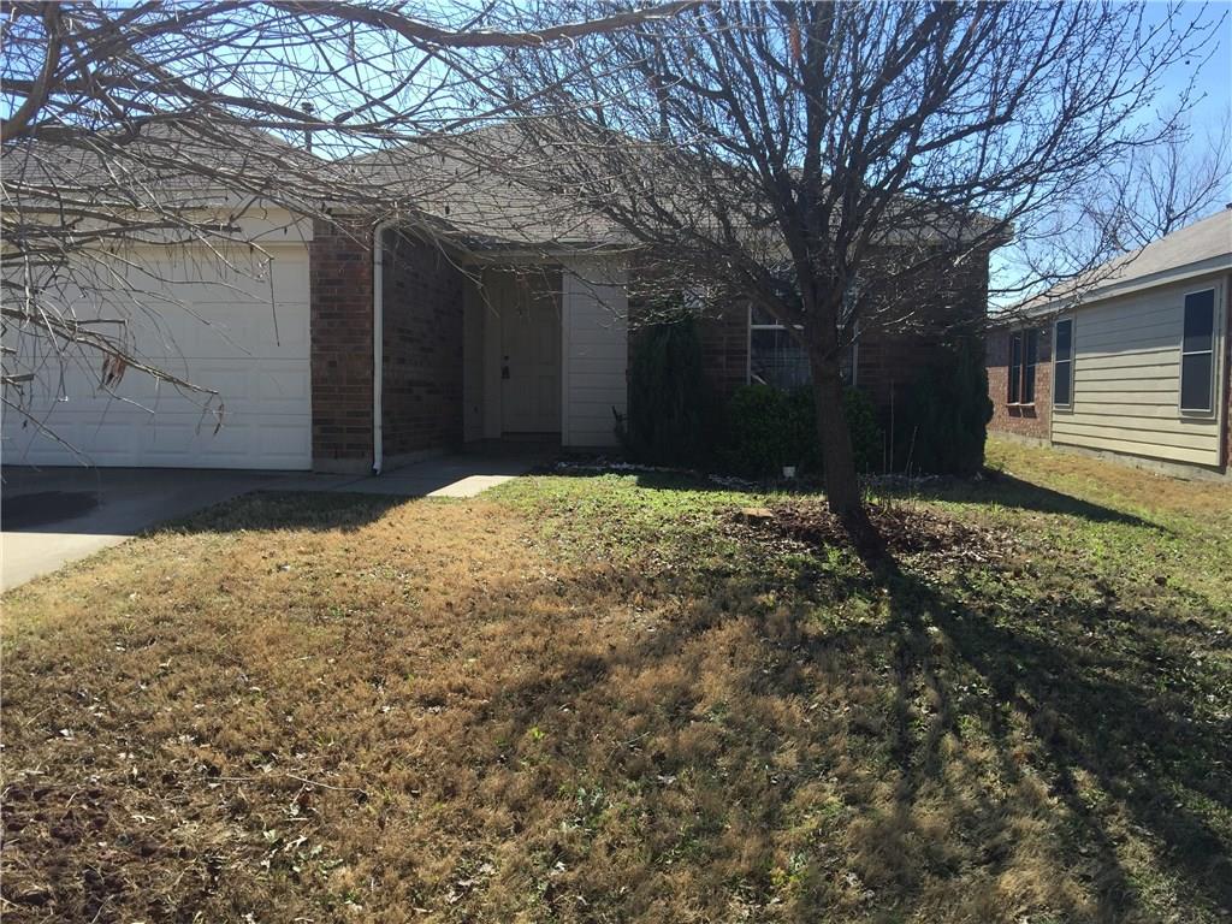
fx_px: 1032
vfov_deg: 48.2
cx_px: 616
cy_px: 462
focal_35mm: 29
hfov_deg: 61.7
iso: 32
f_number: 2.2
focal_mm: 4.15
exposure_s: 1/1163
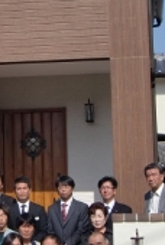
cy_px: 103
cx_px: -59
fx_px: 952
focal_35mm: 139
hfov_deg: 9.7
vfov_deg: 14.7
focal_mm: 8.2
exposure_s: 1/200
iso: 64
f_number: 8.8
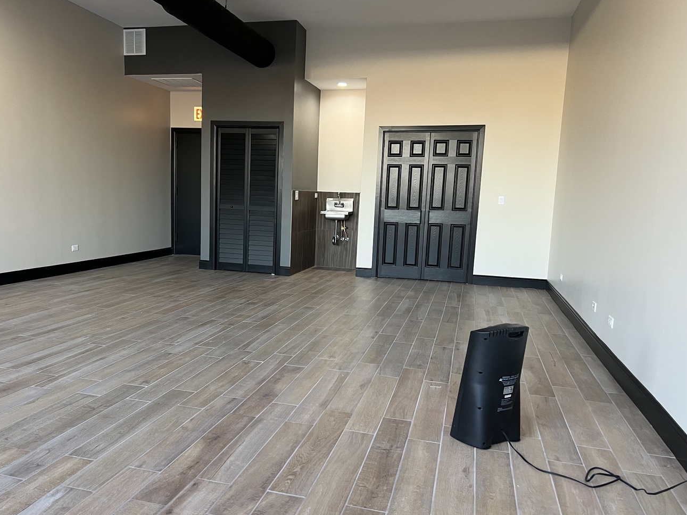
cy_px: 268
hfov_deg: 61.5
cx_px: 311
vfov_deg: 48.2
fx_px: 575
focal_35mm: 29
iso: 125
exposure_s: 1/68
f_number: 1.5
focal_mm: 5.7
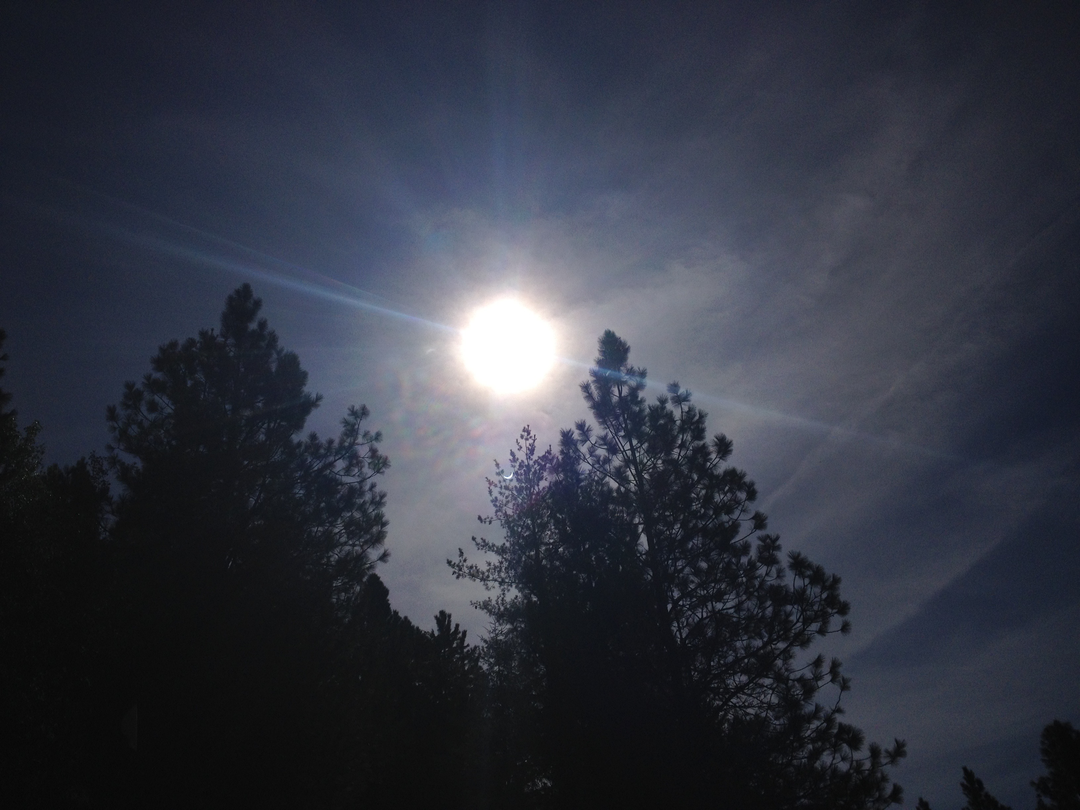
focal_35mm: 35
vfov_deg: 40.7
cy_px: 405
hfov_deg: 52.6
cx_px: 540
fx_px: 1092
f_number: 2.4
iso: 50
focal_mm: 4.28
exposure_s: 1/2907
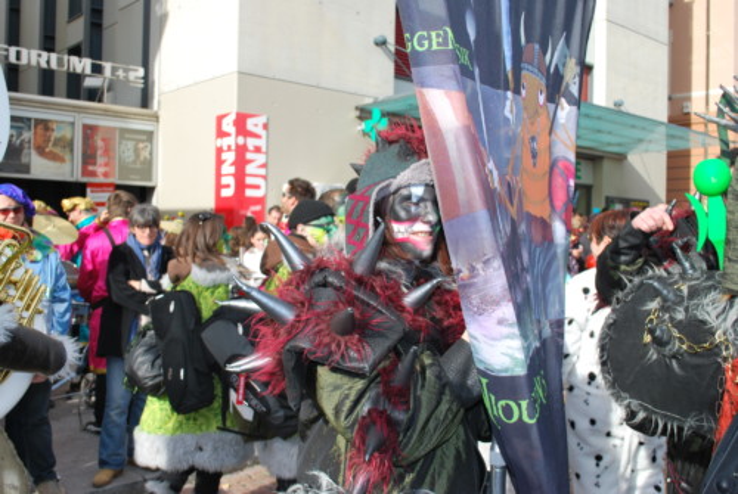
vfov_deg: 37.0
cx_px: 369
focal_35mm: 36
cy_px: 247
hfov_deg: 53.1
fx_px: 739
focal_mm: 24
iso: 100
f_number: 6.3
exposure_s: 1/200
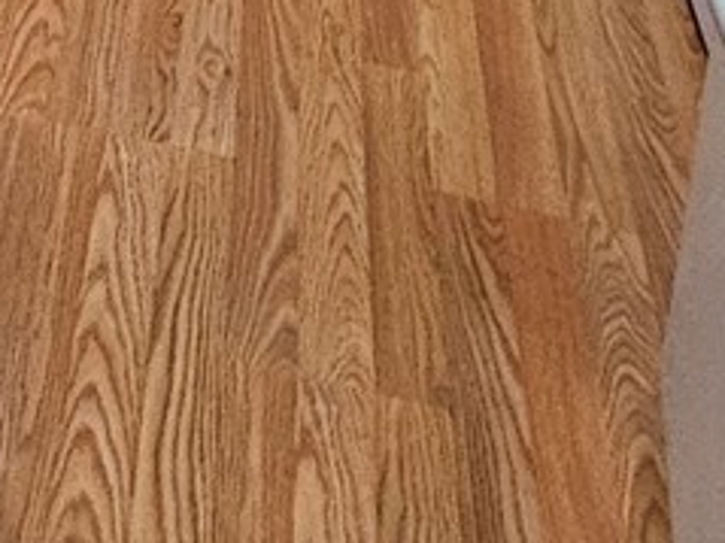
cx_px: -264
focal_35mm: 87
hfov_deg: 20.3
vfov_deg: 12.6
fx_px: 1821
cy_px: -816
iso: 400
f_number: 2.2
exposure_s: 1/30
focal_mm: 2.2
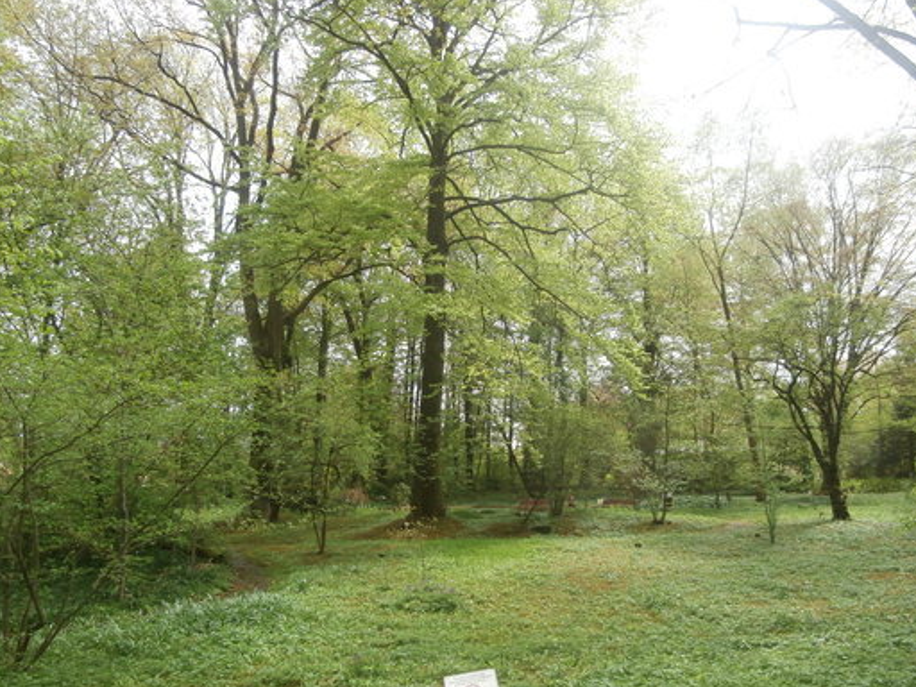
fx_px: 794
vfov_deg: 46.6
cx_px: 454
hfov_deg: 60.0
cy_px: 408
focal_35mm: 30
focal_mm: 4.2
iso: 100
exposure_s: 1/320
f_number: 3
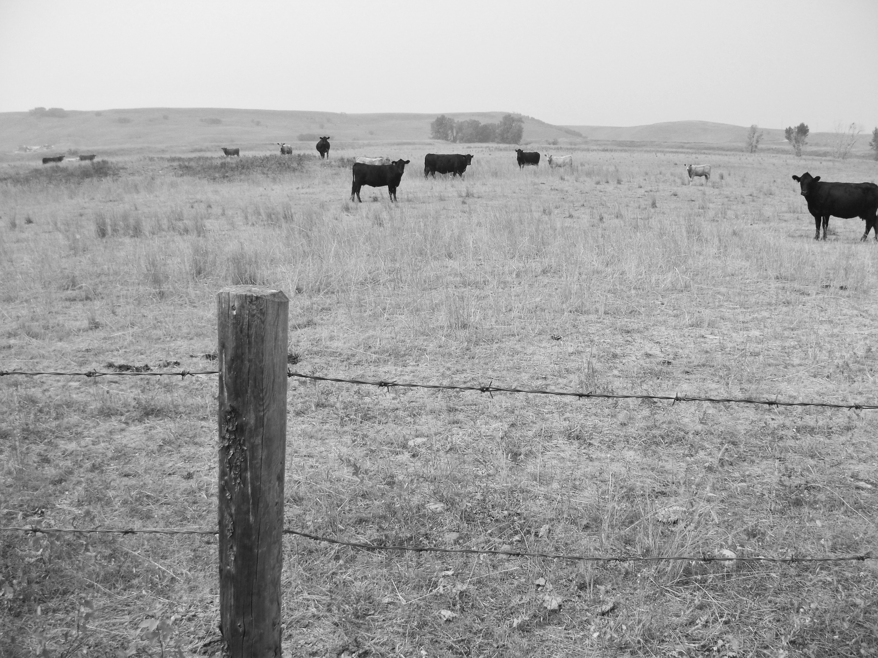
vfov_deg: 48.2
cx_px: 439
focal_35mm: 29
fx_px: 736
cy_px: 329
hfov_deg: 61.7
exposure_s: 1/640
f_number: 3.3
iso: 80
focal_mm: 4.1
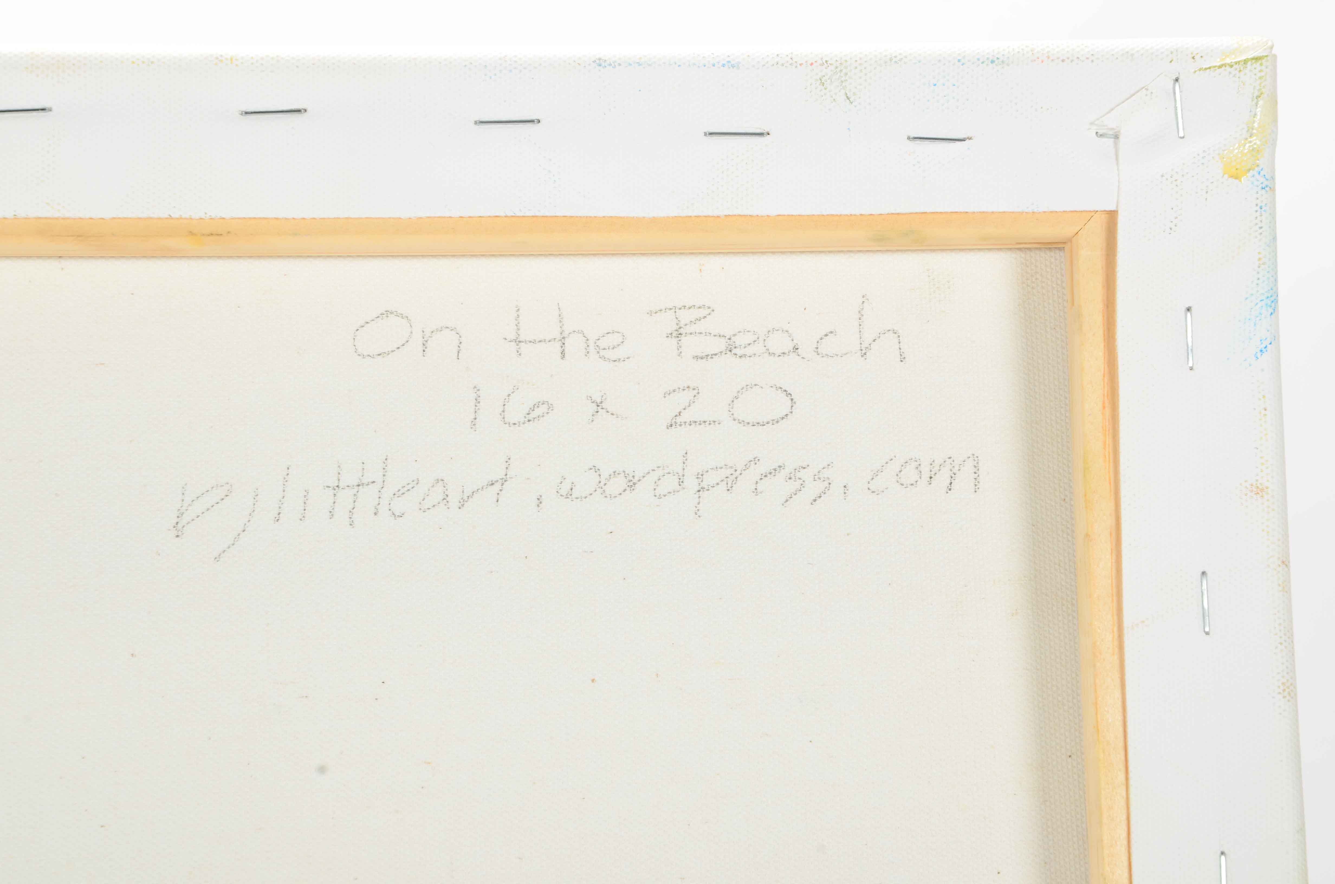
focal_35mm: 112
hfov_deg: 18.2
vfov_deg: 12.1
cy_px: 442
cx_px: 668
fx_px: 4163
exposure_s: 1/160
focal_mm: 75
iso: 200
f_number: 14
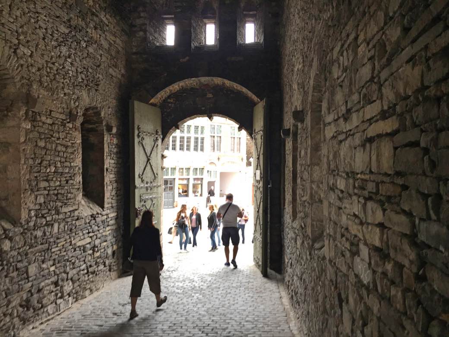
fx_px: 376
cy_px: 168
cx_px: 224
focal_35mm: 29
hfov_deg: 61.7
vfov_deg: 48.2
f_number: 2.2
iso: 40
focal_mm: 4.15
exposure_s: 1/50
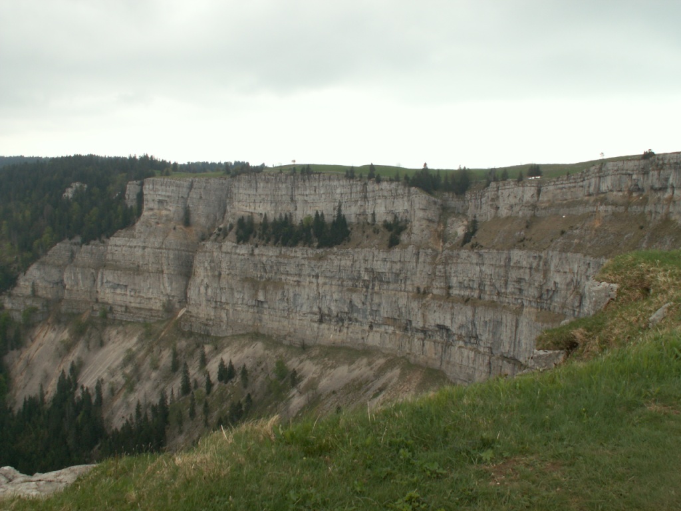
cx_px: 340
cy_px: 256
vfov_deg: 40.7
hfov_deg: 52.6
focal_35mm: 35
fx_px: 689
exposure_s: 1/100
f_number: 4.5
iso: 50
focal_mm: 5.86
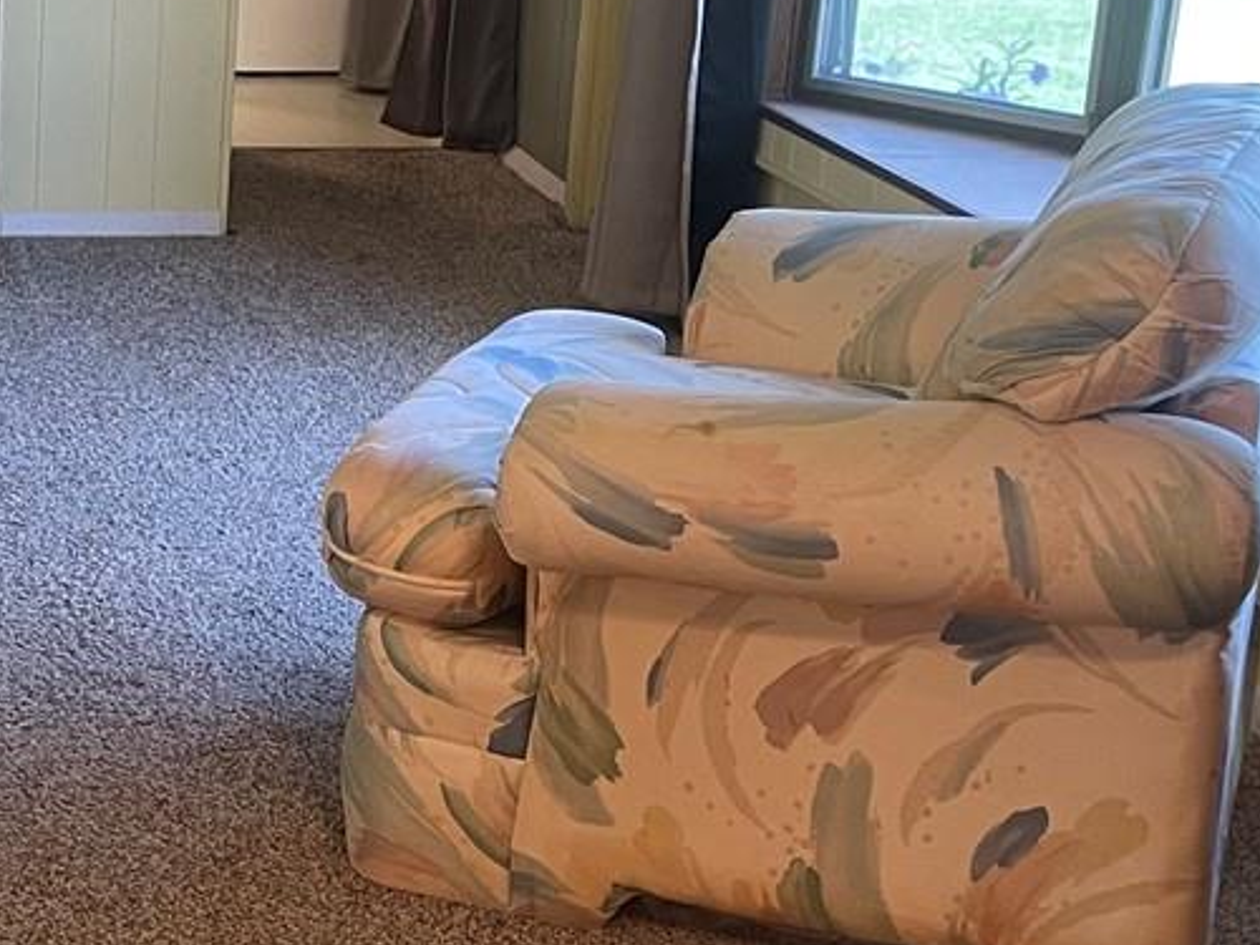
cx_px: -292
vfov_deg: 18.4
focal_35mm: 80
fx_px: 2912
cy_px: 464
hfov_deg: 22.3
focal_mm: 5.1
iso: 160
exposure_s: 1/60
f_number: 1.6
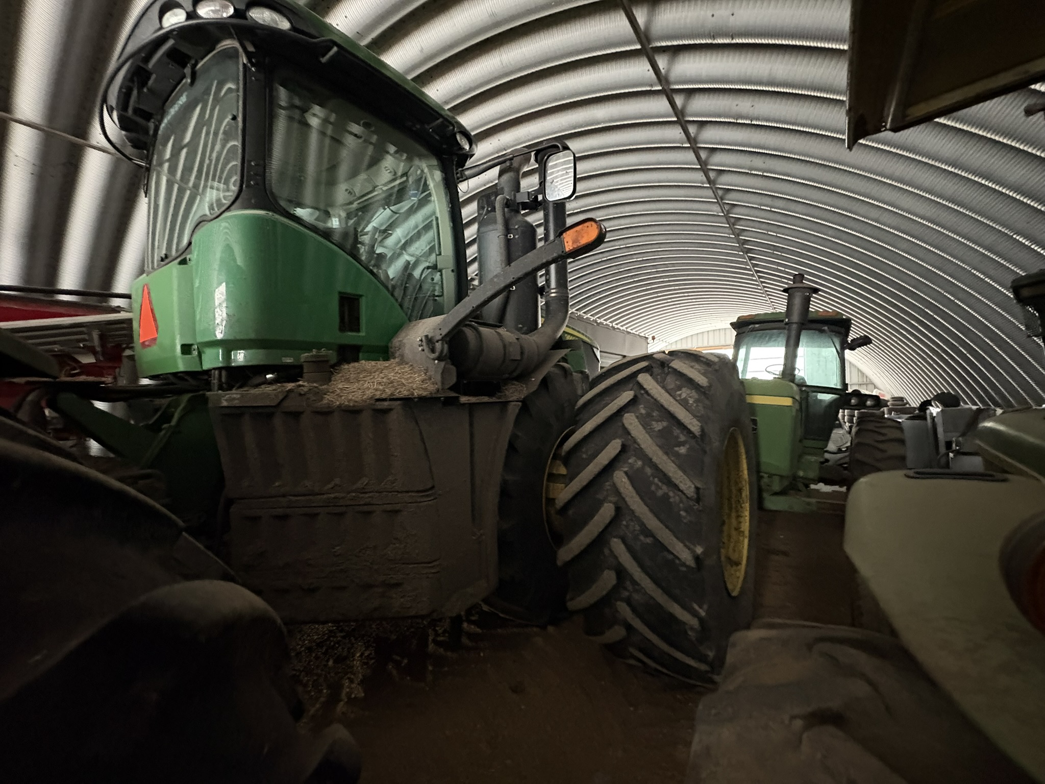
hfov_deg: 102.1
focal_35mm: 14
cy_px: 392
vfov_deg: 85.7
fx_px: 423
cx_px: 522
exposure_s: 1/25
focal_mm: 2.22
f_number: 2.2
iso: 1250
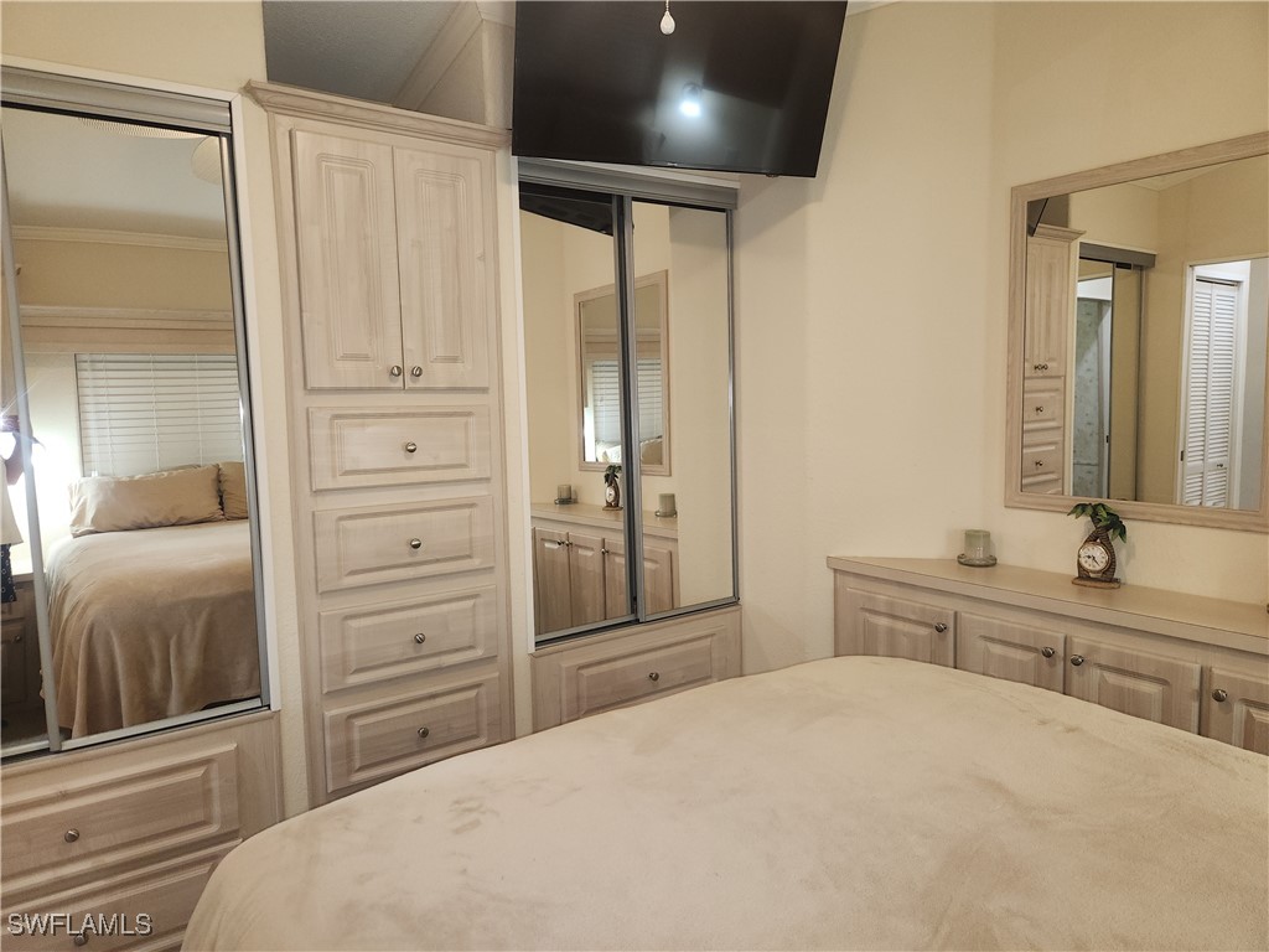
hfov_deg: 73.9
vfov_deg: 58.9
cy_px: 476
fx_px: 843
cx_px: 634
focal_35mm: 23
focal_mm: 5.4
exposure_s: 1/40
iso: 100
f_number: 1.8
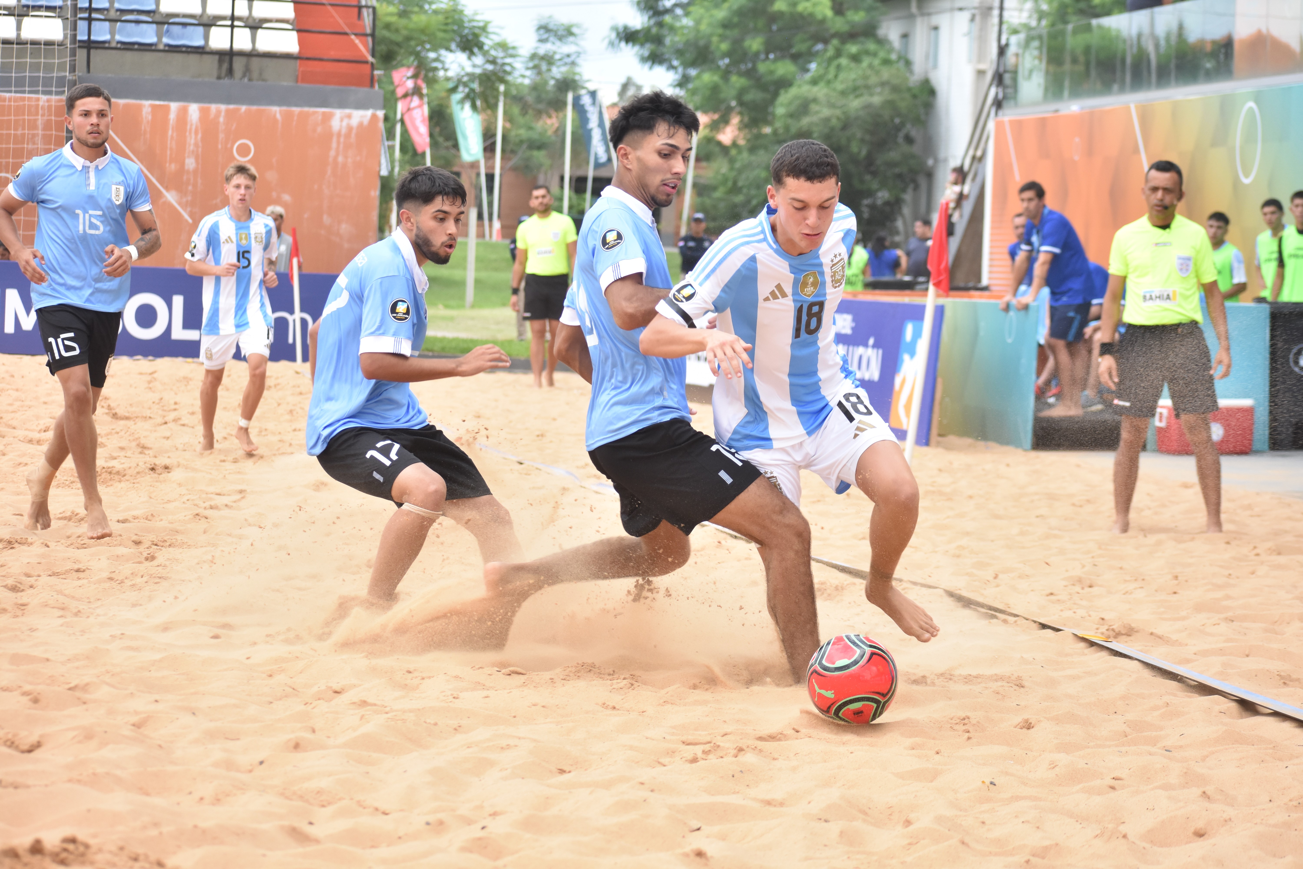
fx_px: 4343
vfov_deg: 11.4
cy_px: 434
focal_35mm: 120
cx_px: 652
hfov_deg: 17.1
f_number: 4.8
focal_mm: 80
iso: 800
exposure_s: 1/640
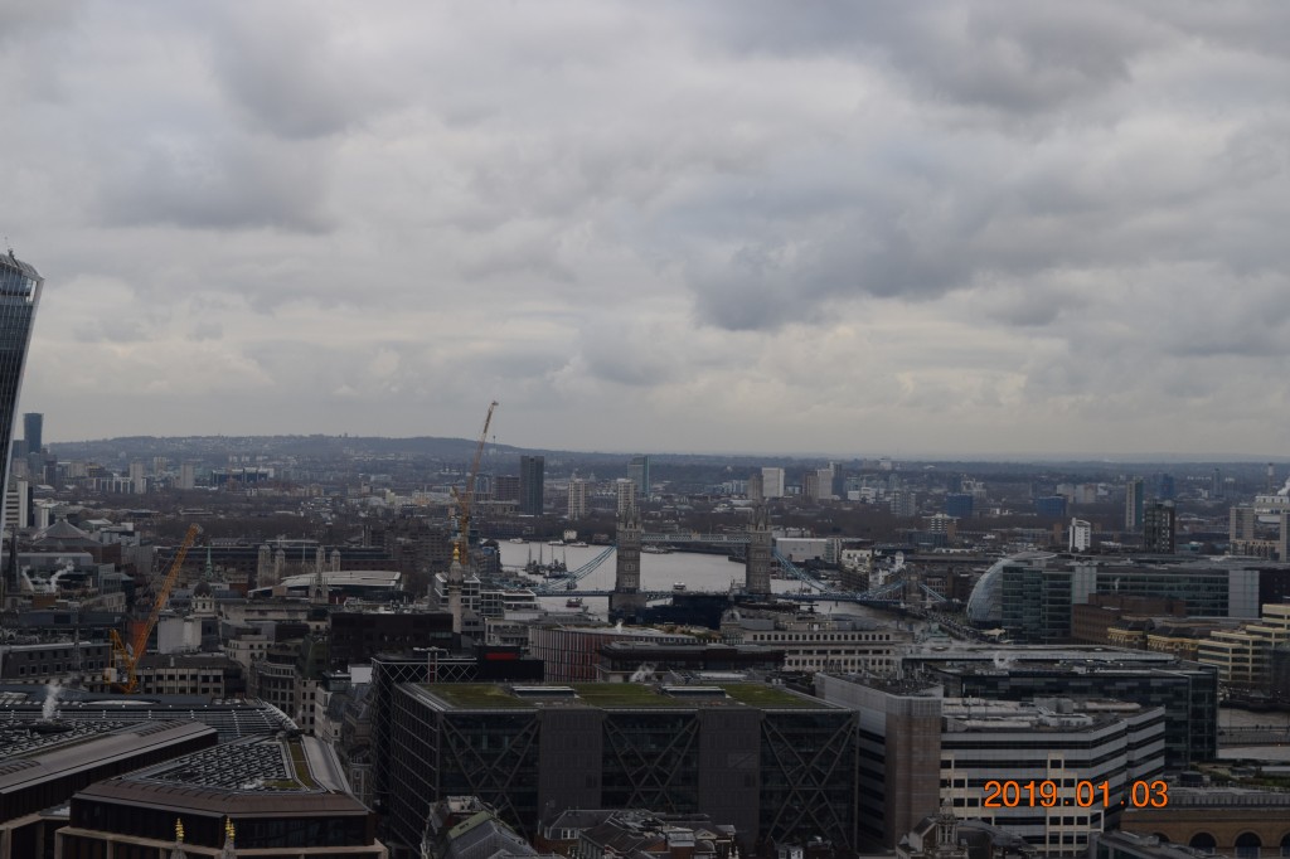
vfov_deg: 16.5
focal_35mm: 82
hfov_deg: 24.6
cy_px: 430
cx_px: 645
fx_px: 2955
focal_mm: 55
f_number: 8
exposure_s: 1/250
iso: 360
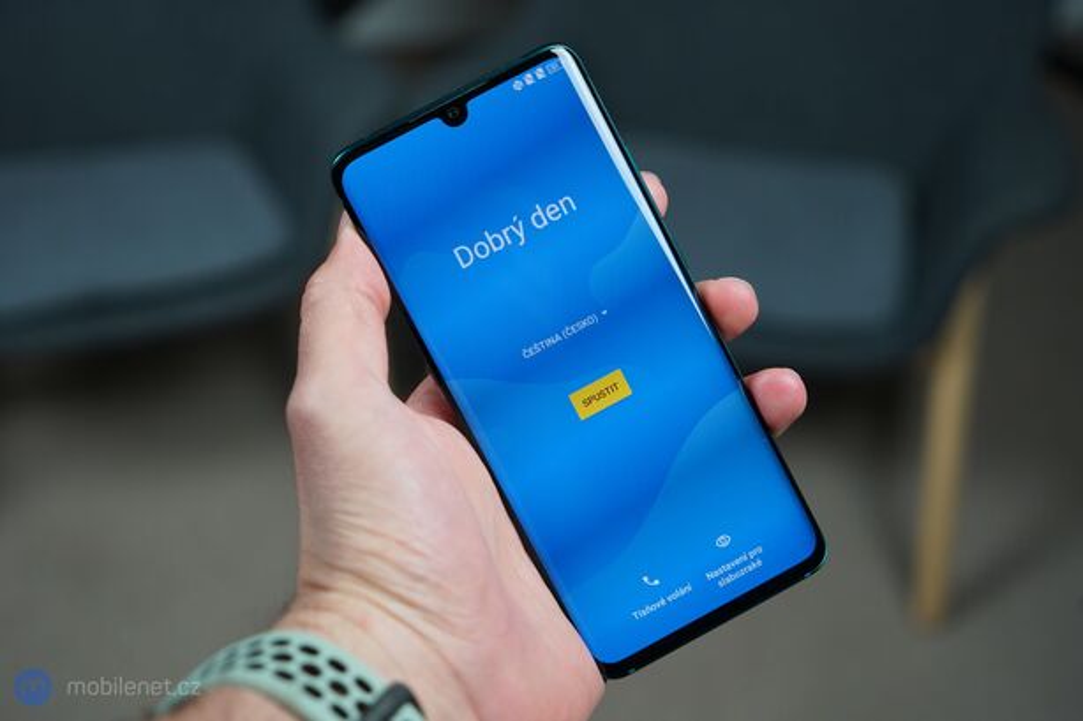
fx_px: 1413
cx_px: 542
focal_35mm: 47
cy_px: 360
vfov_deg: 28.6
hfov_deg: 41.9
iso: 640
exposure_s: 1/160
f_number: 4
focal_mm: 47
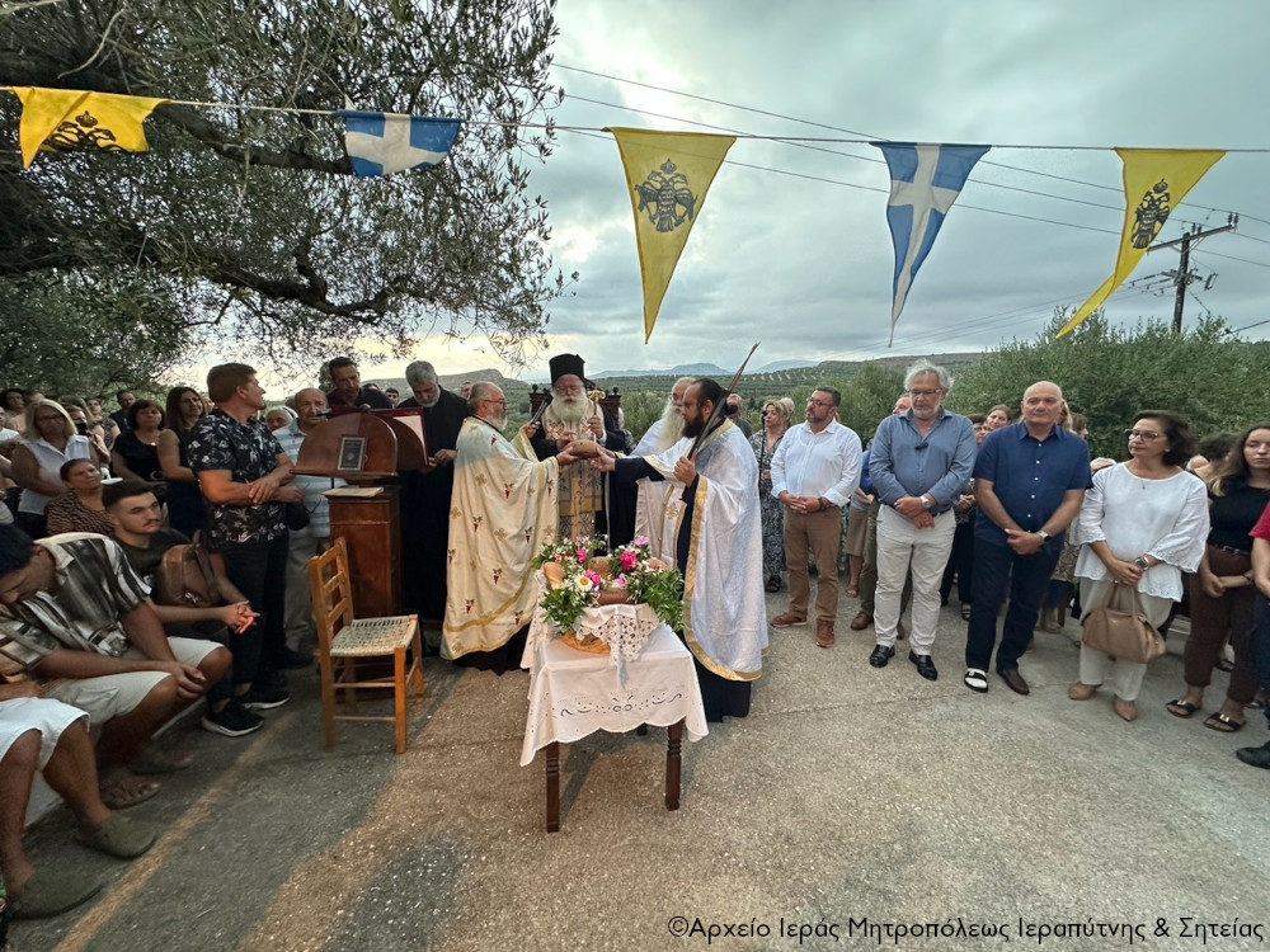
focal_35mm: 14
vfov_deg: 85.7
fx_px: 514
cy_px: 476
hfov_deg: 102.1
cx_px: 635
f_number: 2.2
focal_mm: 2.22
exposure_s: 1/50
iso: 160
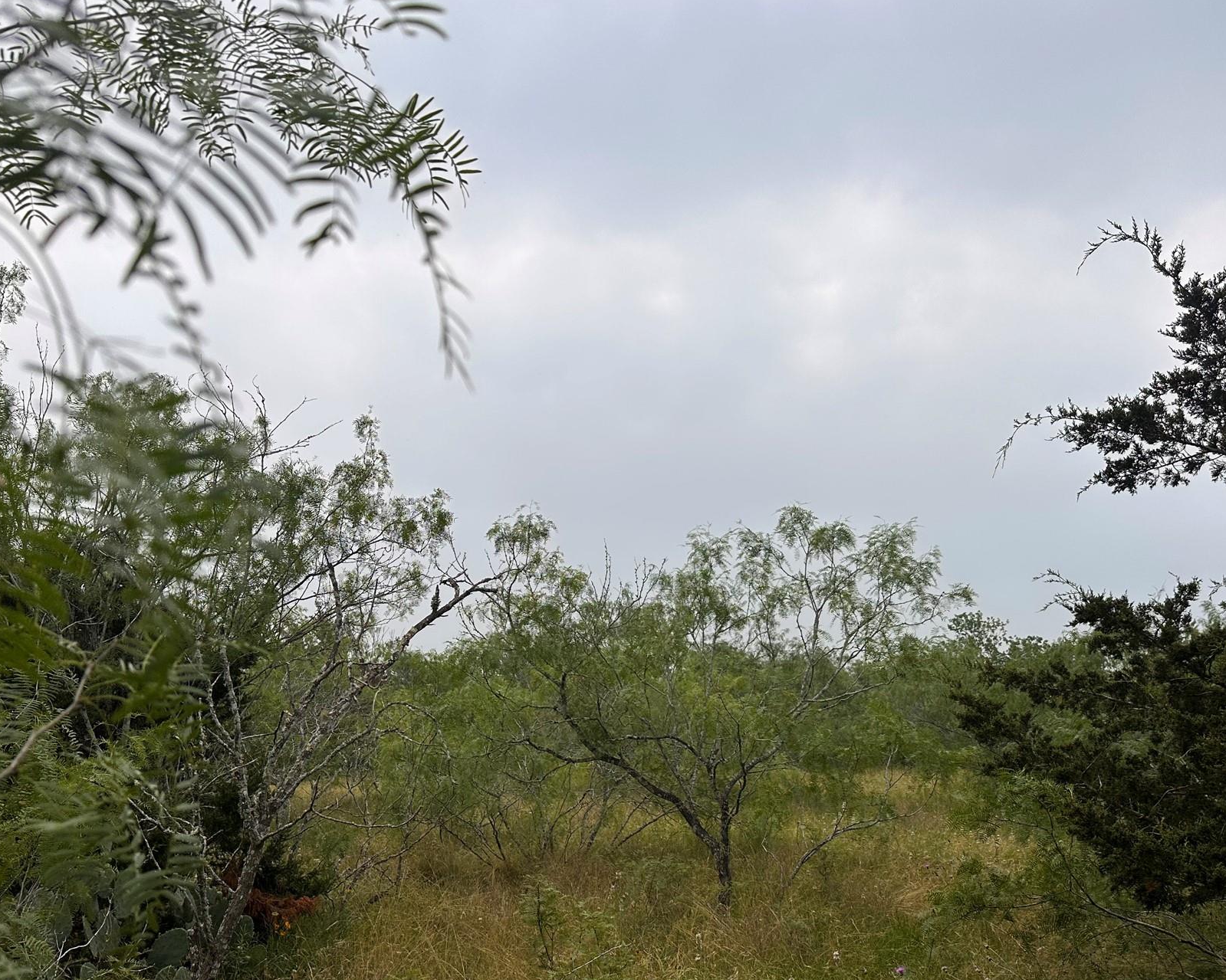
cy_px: 561
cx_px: 597
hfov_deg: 58.8
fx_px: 1088
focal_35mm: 30
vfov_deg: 48.3
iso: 80
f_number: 1.78
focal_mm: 6.86
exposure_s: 1/5525
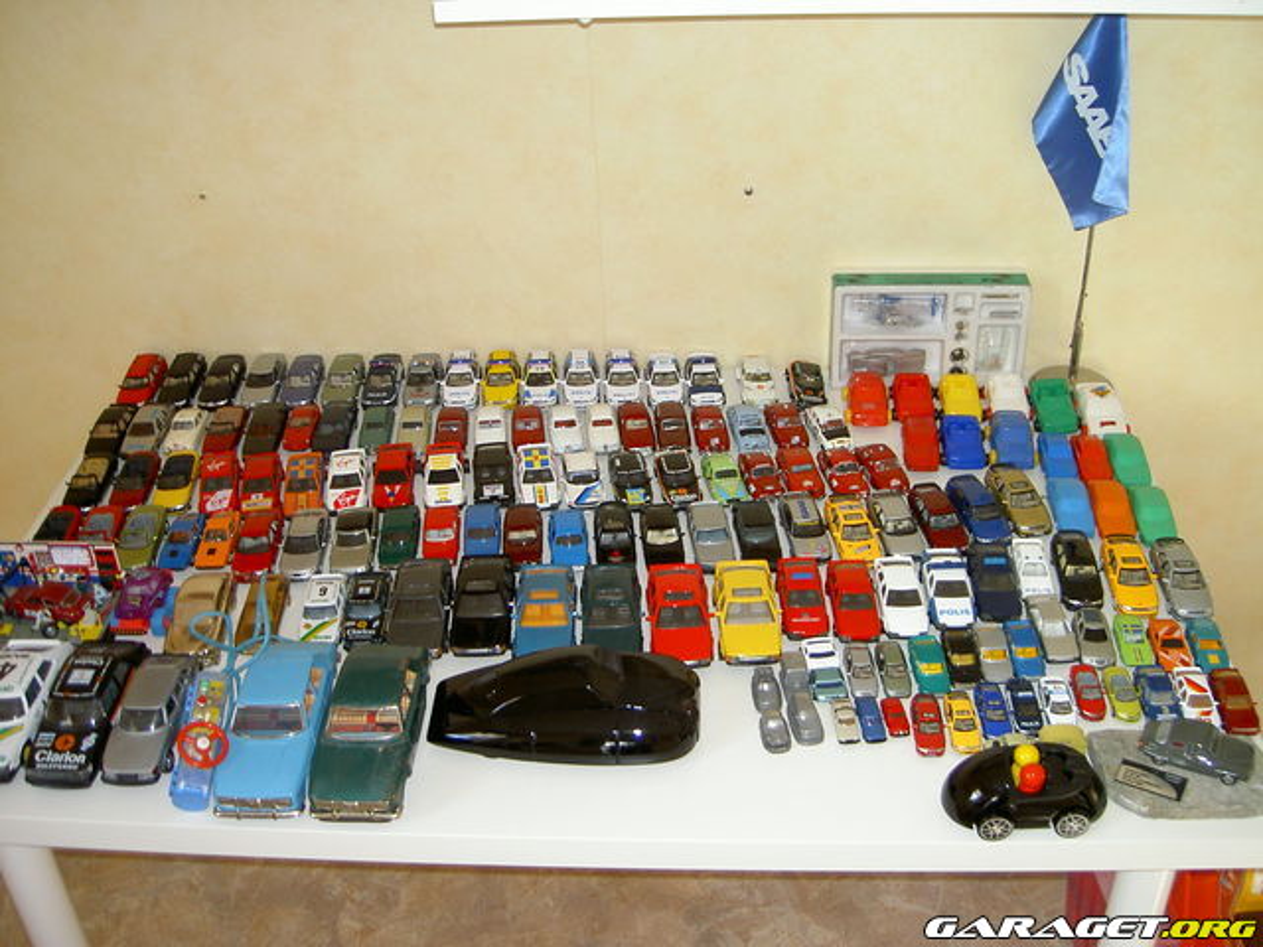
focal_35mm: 39
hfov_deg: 47.9
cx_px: 632
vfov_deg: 36.8
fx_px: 1423
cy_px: 474
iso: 100
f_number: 2.8
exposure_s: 1/59.5
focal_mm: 8
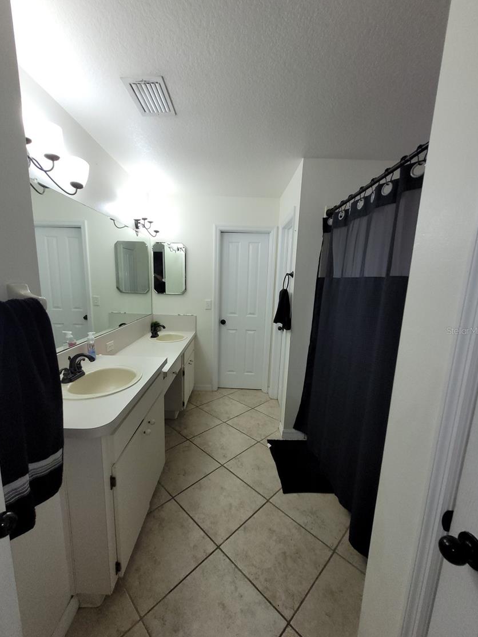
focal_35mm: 14
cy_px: 331
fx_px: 258
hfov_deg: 85.7
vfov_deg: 102.0
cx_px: 230
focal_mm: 1.74
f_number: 2.2
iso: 80
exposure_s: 1/120
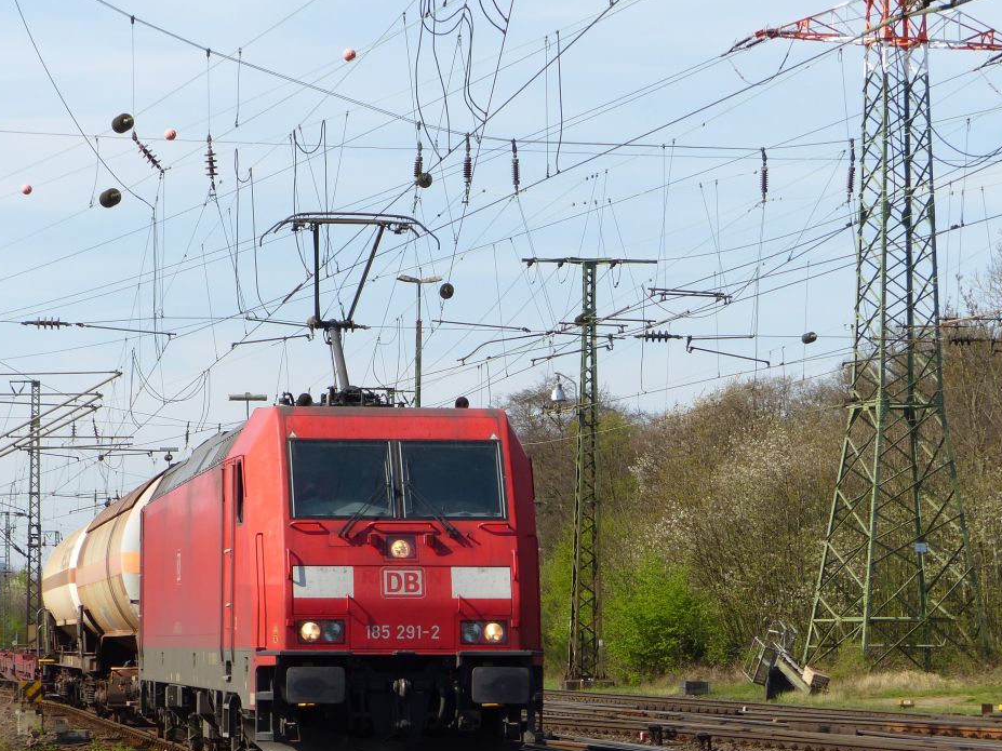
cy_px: 446
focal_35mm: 132
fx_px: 3820
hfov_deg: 14.9
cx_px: 415
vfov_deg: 11.2
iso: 100
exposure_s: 1/800
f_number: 4
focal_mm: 18.3
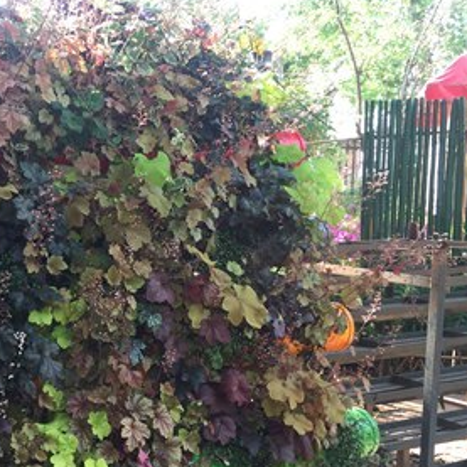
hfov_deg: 32.0
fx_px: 778
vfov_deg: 33.1
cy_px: 313
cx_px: 59
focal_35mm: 51
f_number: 2.2
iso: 40
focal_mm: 4.15
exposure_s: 1/100
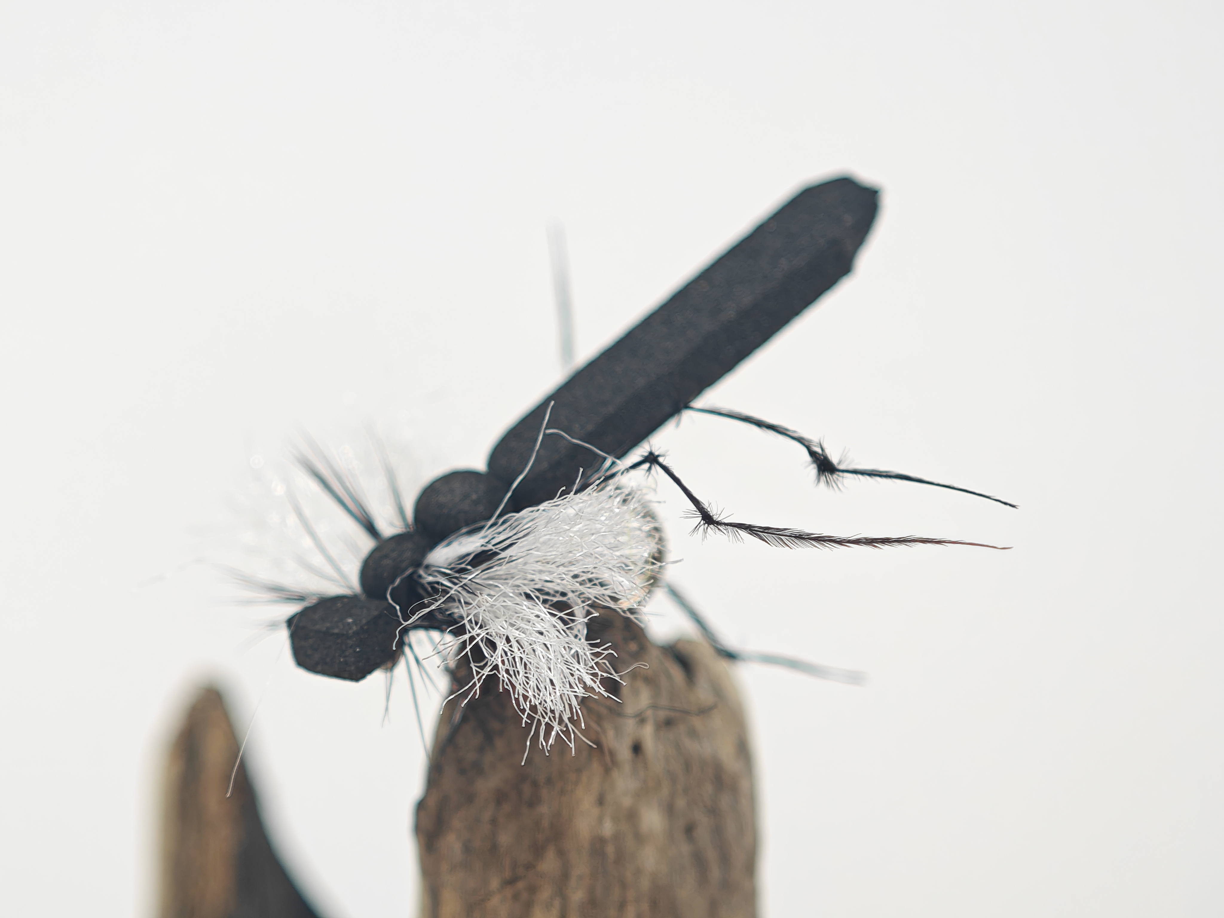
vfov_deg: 12.9
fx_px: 4066
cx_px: 612
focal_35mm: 115
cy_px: 459
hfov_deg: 17.1
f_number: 1.8
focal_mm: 12.28
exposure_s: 1/100
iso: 50
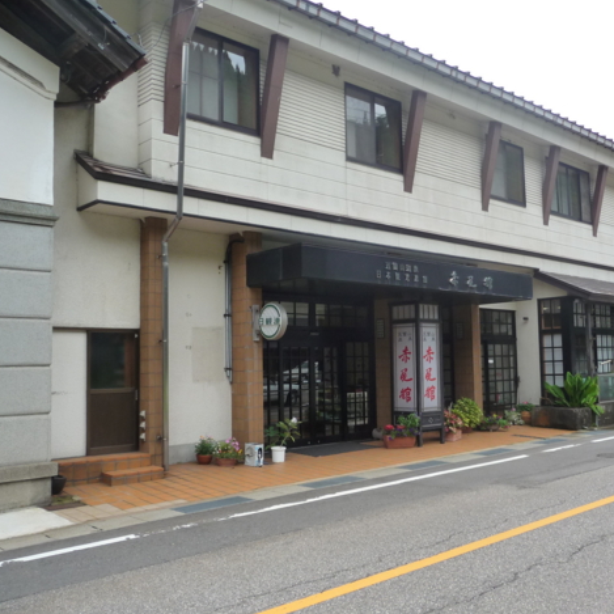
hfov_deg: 47.0
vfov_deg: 47.2
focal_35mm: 35
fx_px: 702
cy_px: 302
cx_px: 360
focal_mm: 4.7
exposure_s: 1/400
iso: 160
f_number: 3.3
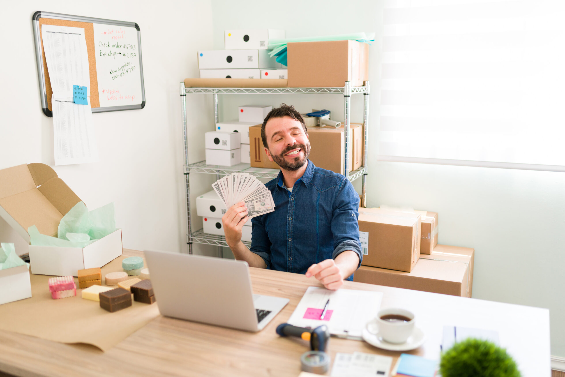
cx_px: 282
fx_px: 549
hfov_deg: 54.4
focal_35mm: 35
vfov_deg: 37.9
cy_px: 188
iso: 400
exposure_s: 1/160
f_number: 1.8
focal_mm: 35
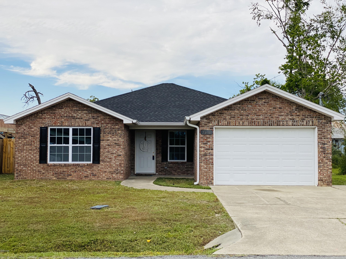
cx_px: 173
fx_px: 520
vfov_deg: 28.0
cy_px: 130
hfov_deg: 36.8
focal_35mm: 52
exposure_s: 1/737
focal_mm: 6
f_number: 2
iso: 20
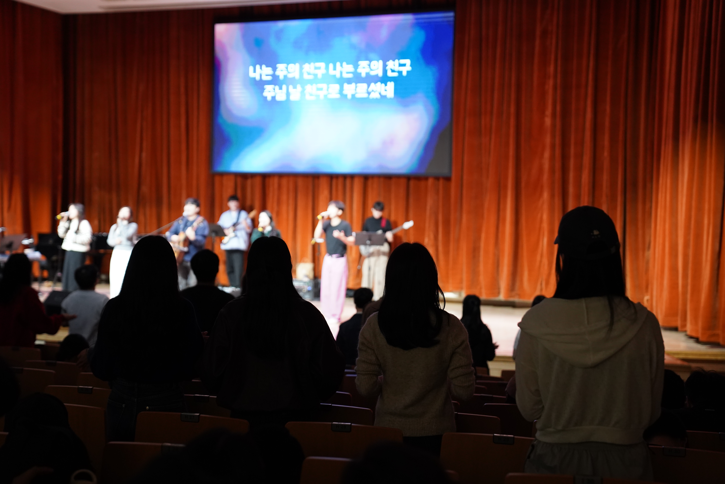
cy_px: 242
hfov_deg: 34.5
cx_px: 362
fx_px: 1168
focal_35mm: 58
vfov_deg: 23.4
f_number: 2.8
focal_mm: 58
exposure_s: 1/200
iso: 3200
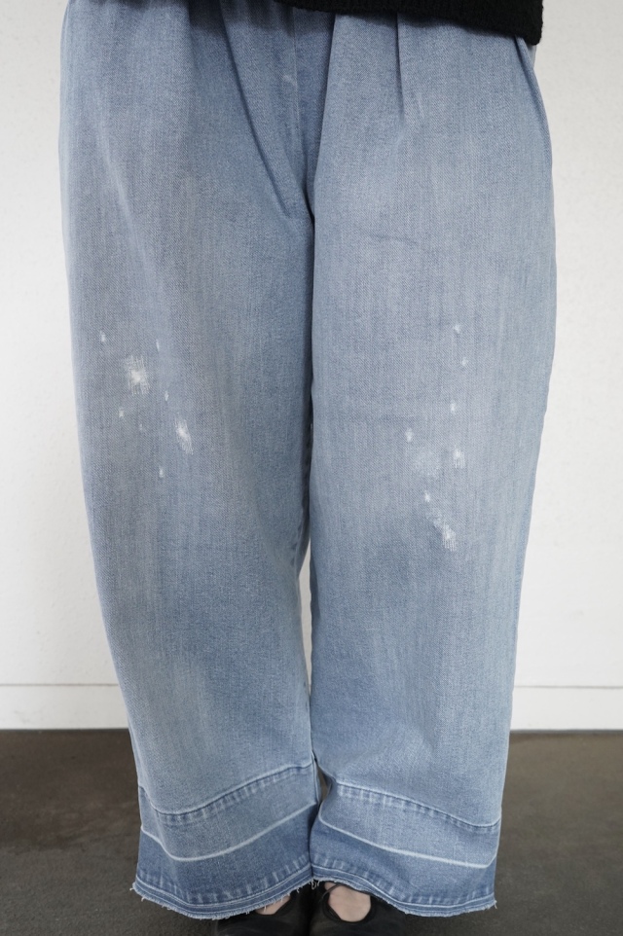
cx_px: 312
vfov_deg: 55.8
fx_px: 884
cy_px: 468
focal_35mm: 34
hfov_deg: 38.8
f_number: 5.6
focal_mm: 34
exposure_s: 1/160
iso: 3200
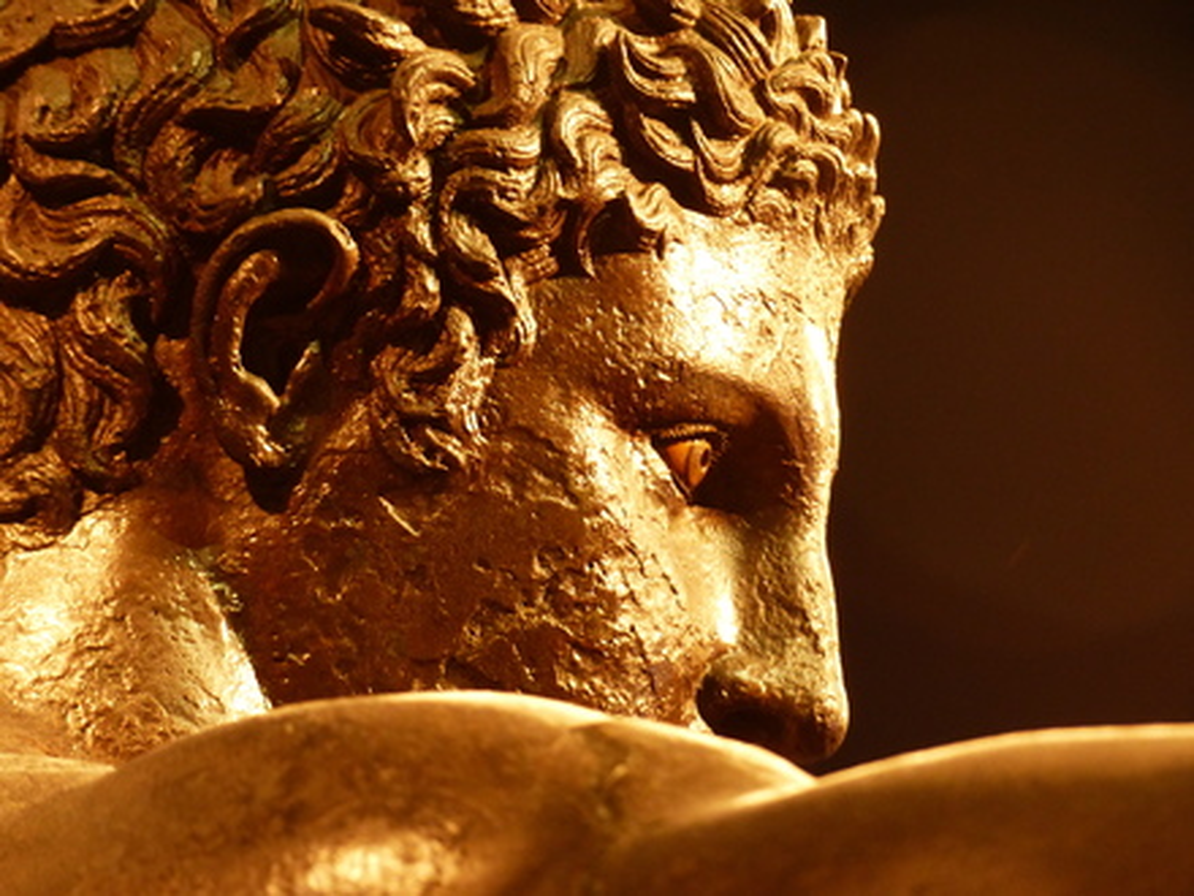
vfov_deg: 5.5
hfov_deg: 7.4
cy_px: 448
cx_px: 597
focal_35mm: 268
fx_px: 9244
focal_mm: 48.3
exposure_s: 1/8
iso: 400
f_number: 2.8
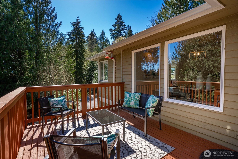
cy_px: 80
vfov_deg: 70.5
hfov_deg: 93.2
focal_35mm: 17
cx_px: 119
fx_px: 112
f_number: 7.1
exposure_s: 1/60
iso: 80
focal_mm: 17
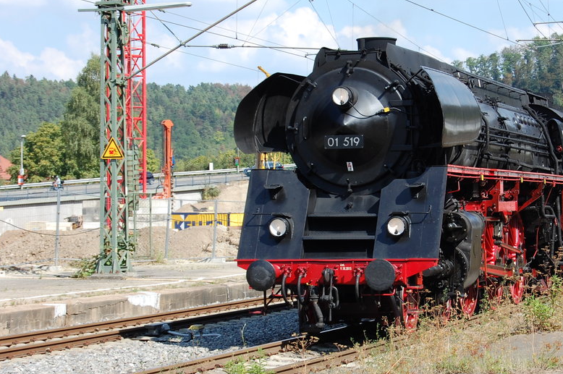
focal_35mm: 111
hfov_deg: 18.4
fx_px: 1734
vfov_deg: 12.3
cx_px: 394
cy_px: 188
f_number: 8
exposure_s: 1/250
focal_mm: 48
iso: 200
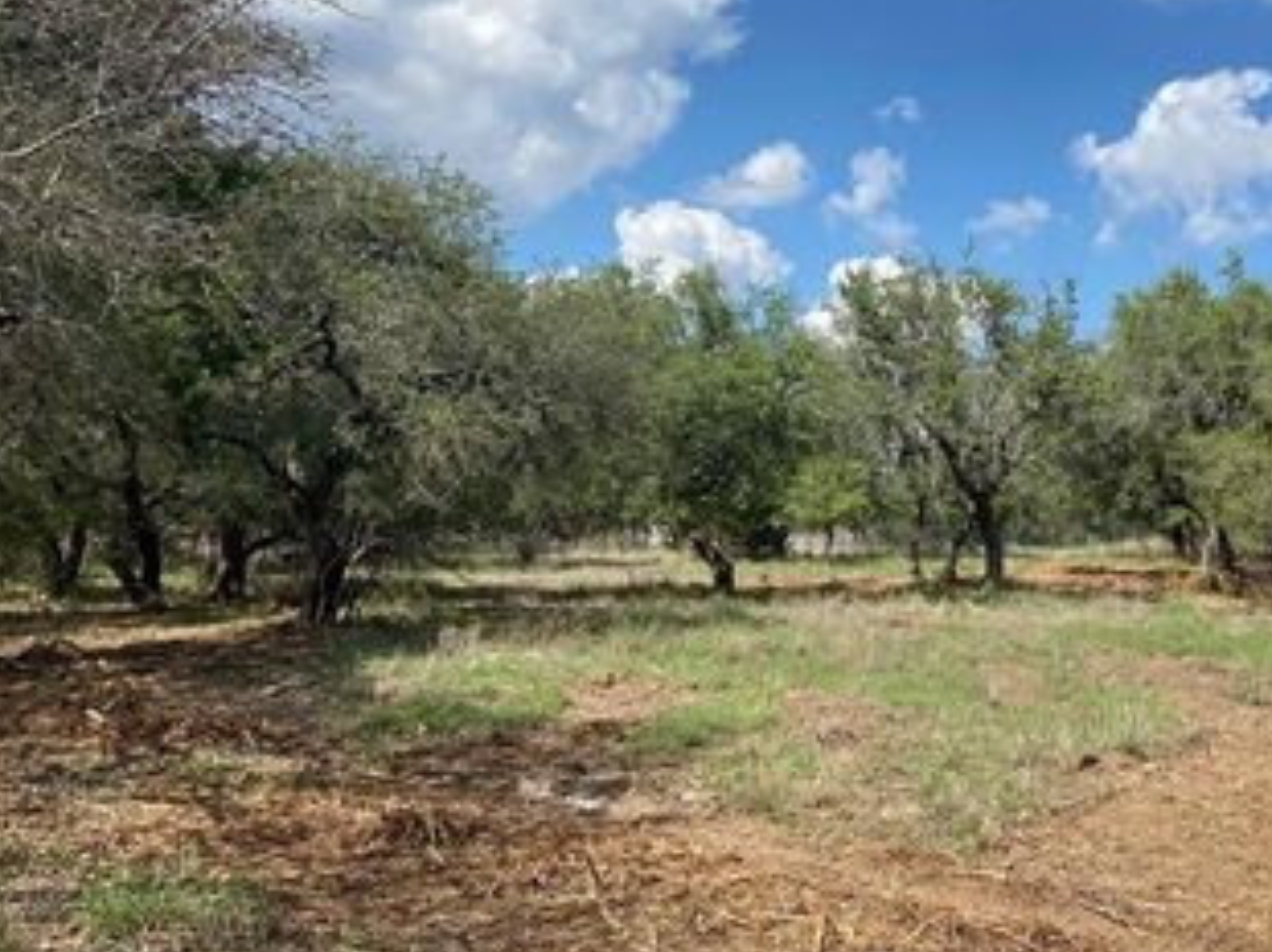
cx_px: 927
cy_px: 425
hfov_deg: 43.6
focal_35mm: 42
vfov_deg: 34.3
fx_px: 1542
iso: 32
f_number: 1.8
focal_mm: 4.25
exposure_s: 1/3401
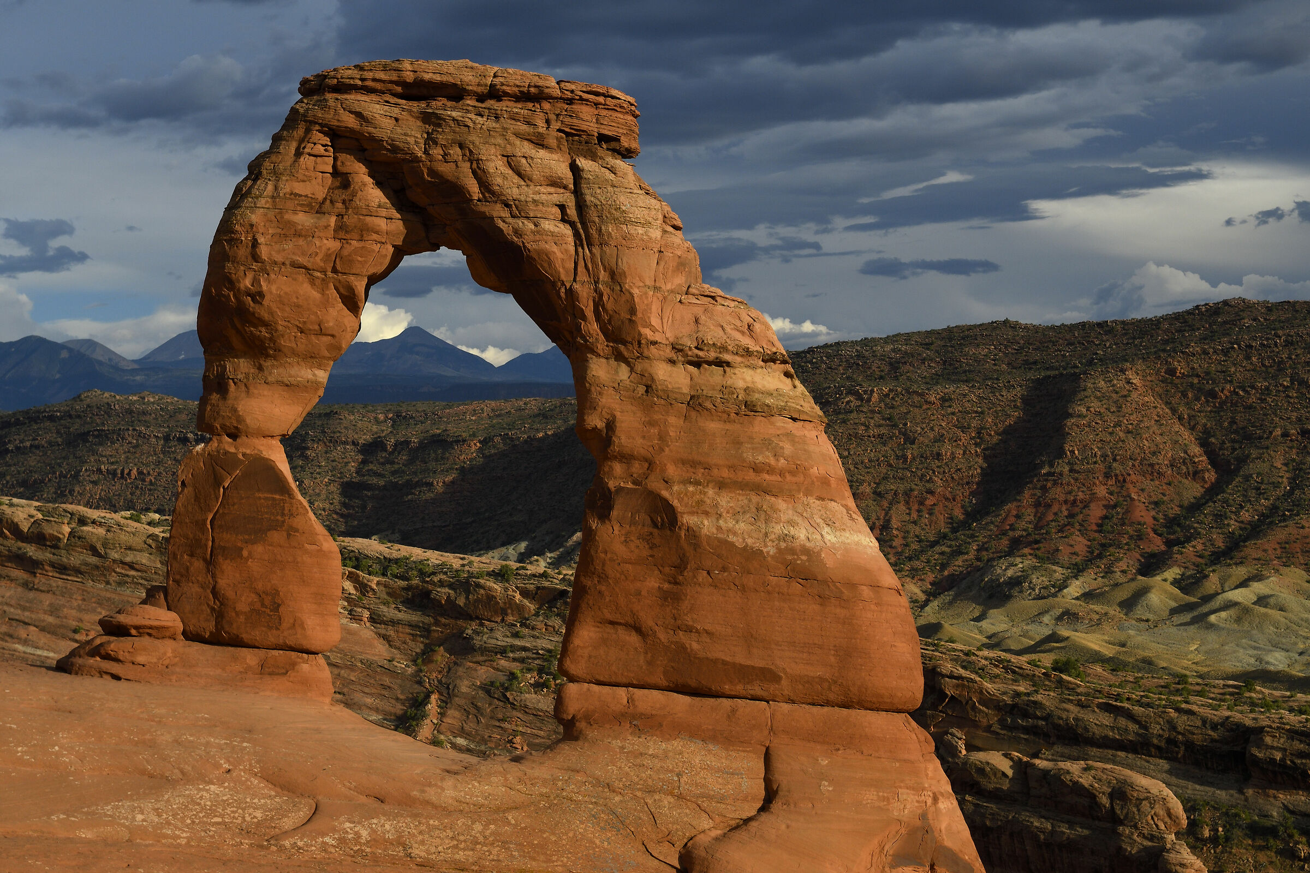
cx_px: 655
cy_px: 436
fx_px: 2456
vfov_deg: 20.2
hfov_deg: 29.9
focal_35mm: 68
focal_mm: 45
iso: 320
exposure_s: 1/1000
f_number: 8
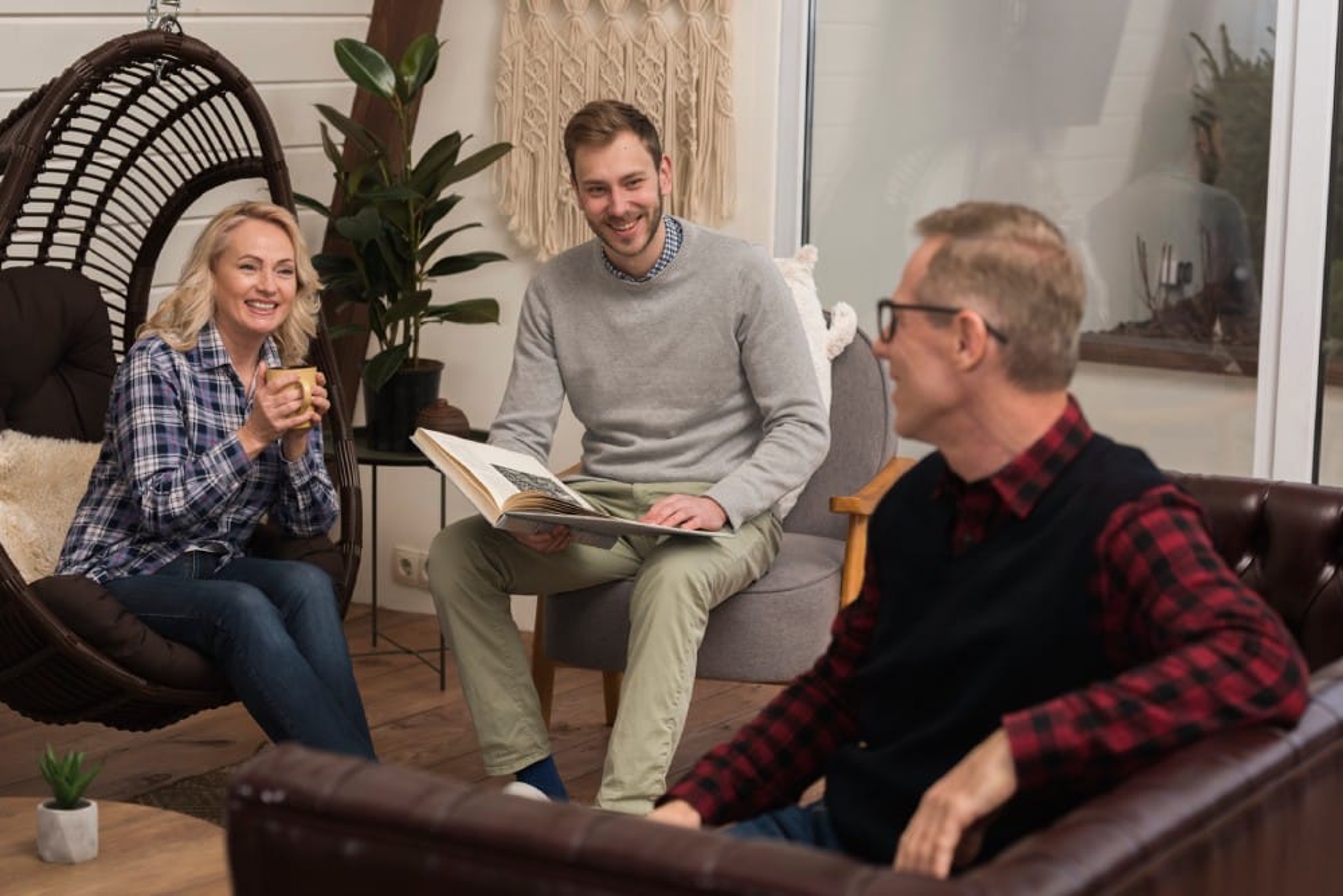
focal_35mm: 80
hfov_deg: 25.4
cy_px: 448
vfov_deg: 17.1
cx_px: 672
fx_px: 2985
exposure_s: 1/160
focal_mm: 80
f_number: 4.5
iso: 320
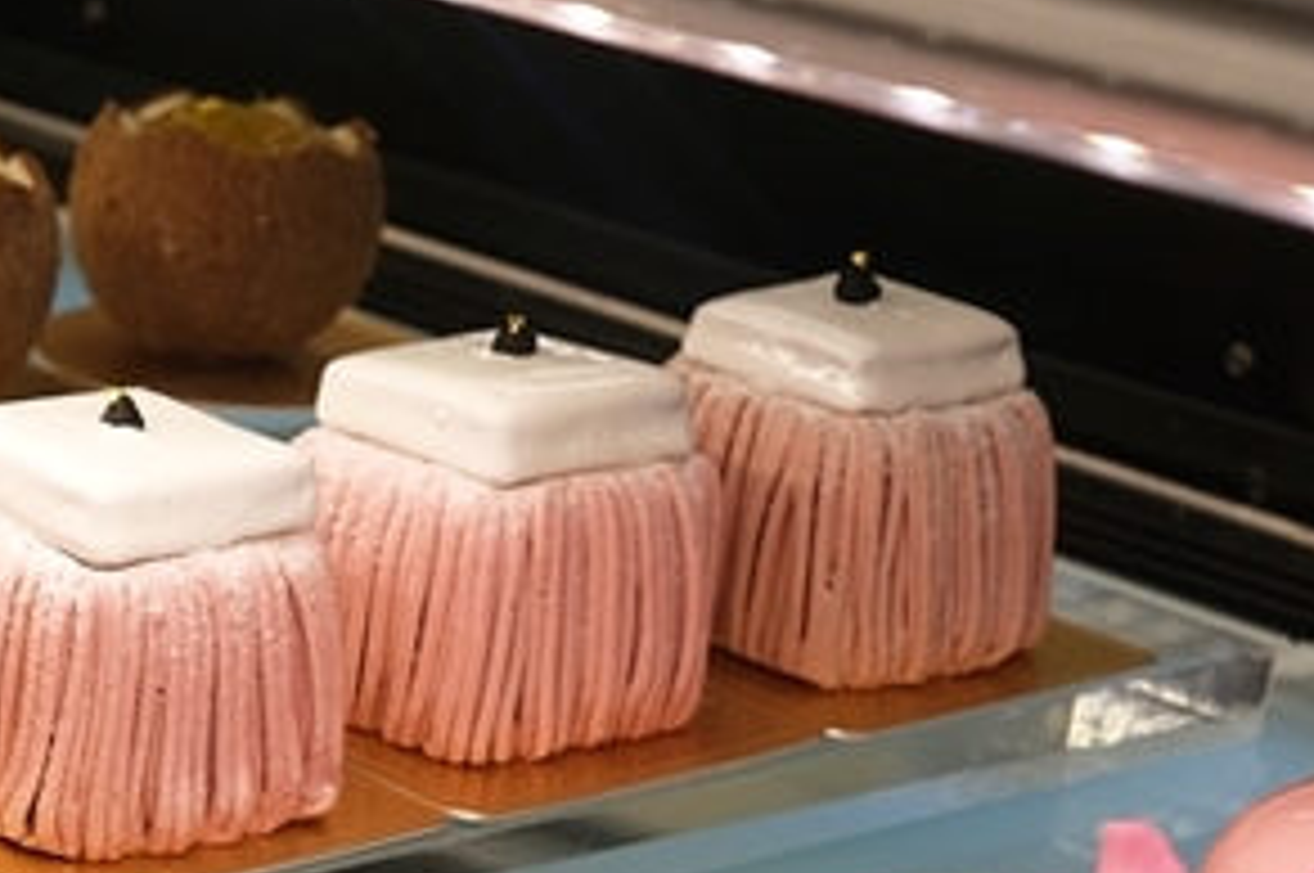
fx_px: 3719
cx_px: -400
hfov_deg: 18.6
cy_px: 770
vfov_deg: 13.3
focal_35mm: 102
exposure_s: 1/120
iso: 100
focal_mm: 23
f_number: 5
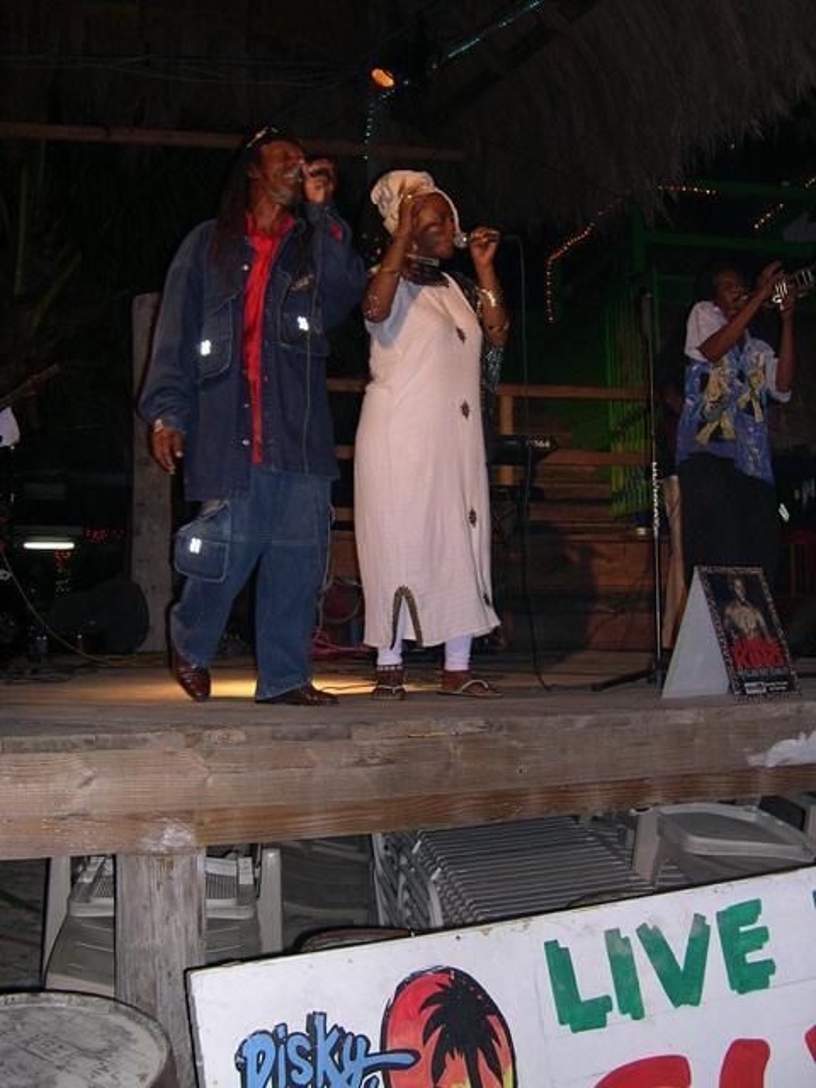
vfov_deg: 49.0
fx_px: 1194
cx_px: 408
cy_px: 544
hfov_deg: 37.7
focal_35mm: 38
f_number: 2.8
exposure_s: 1/60
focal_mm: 8
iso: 133
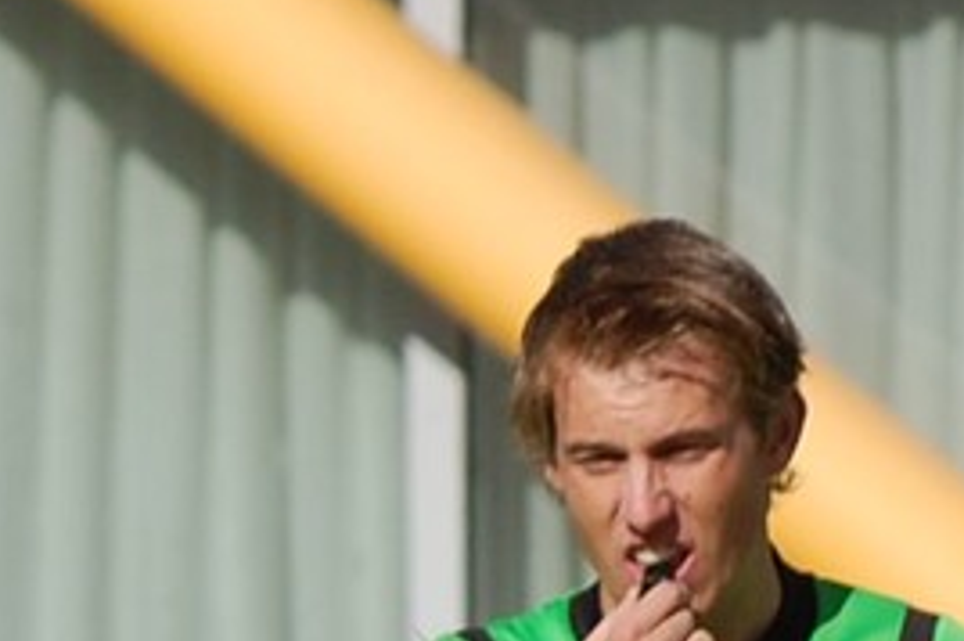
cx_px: 381
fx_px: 20725
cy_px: 1178
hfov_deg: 2.7
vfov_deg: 1.8
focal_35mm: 775
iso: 200
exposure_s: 1/1250
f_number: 5
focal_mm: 135
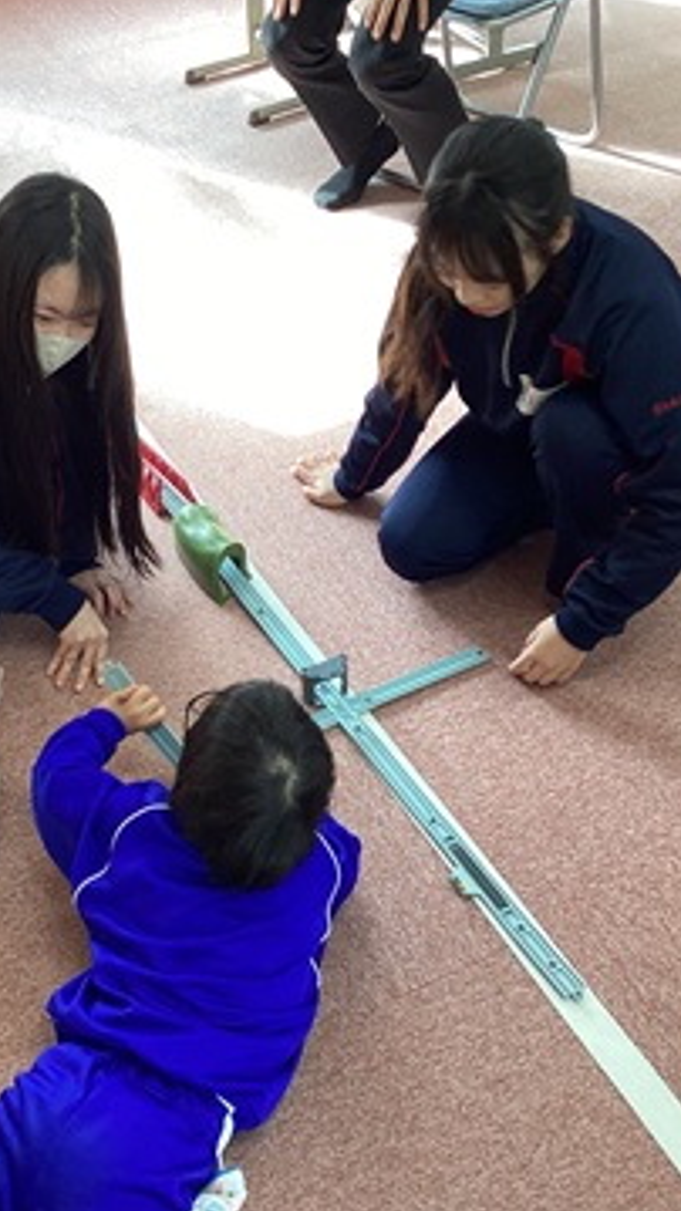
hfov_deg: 25.8
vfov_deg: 44.6
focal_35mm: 46
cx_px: 214
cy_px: 595
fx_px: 1476
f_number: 2.4
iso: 50
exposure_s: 1/60
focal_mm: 3.3
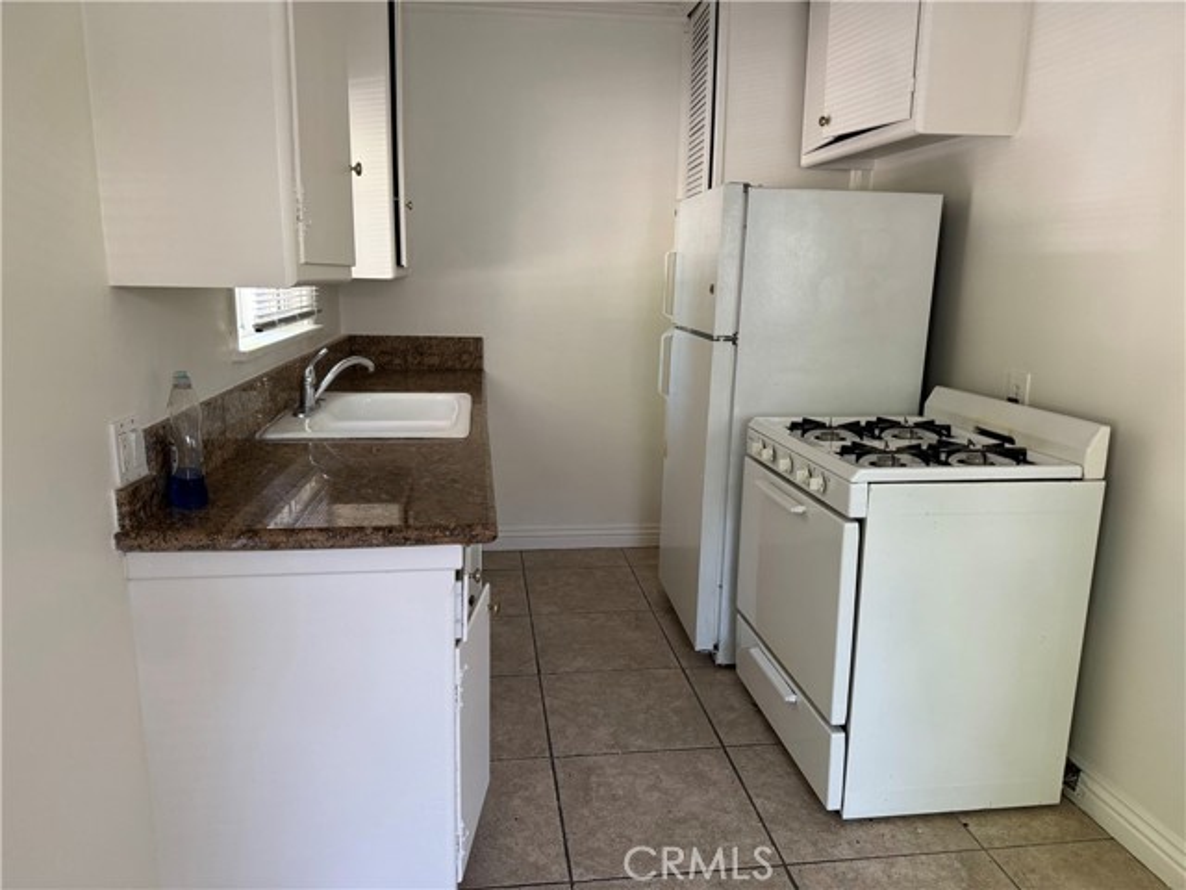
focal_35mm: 24
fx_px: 822
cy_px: 445
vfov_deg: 56.8
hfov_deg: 71.6
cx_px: 593
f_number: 1.78
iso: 200
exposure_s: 1/87
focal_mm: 6.76
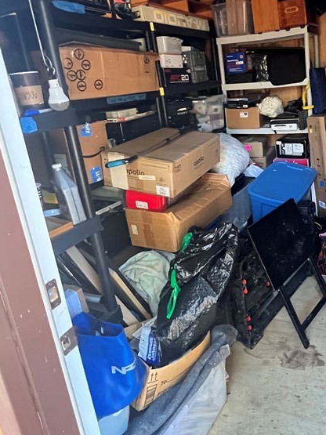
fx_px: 301
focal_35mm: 24
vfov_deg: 69.7
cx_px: 259
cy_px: 147
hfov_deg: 53.2
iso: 1000
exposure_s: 1/53
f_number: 1.8
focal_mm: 1.57
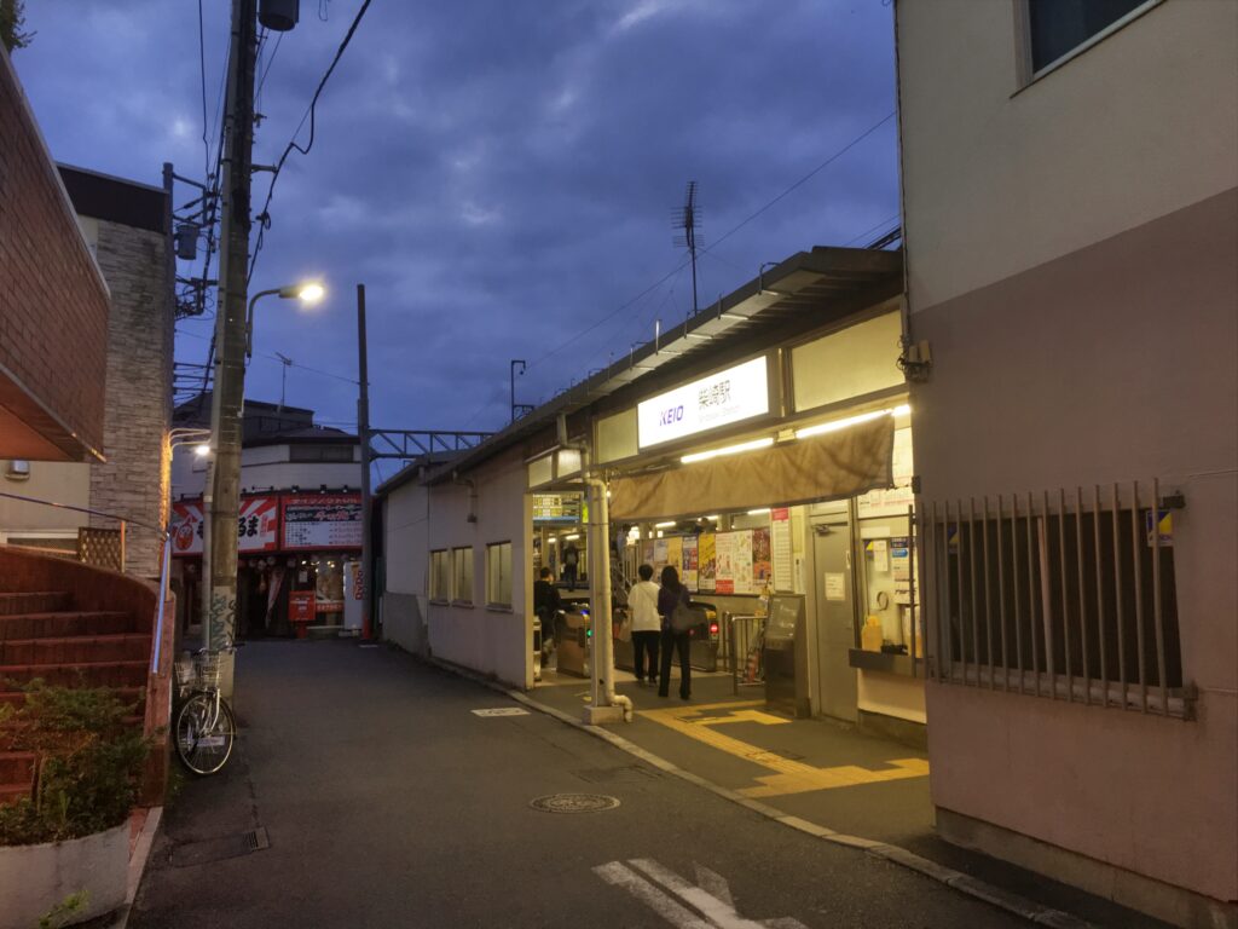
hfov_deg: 61.7
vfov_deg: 48.2
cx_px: 619
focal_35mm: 29
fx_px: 1037
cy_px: 464
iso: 25
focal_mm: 4.15
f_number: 2.2
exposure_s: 1/40
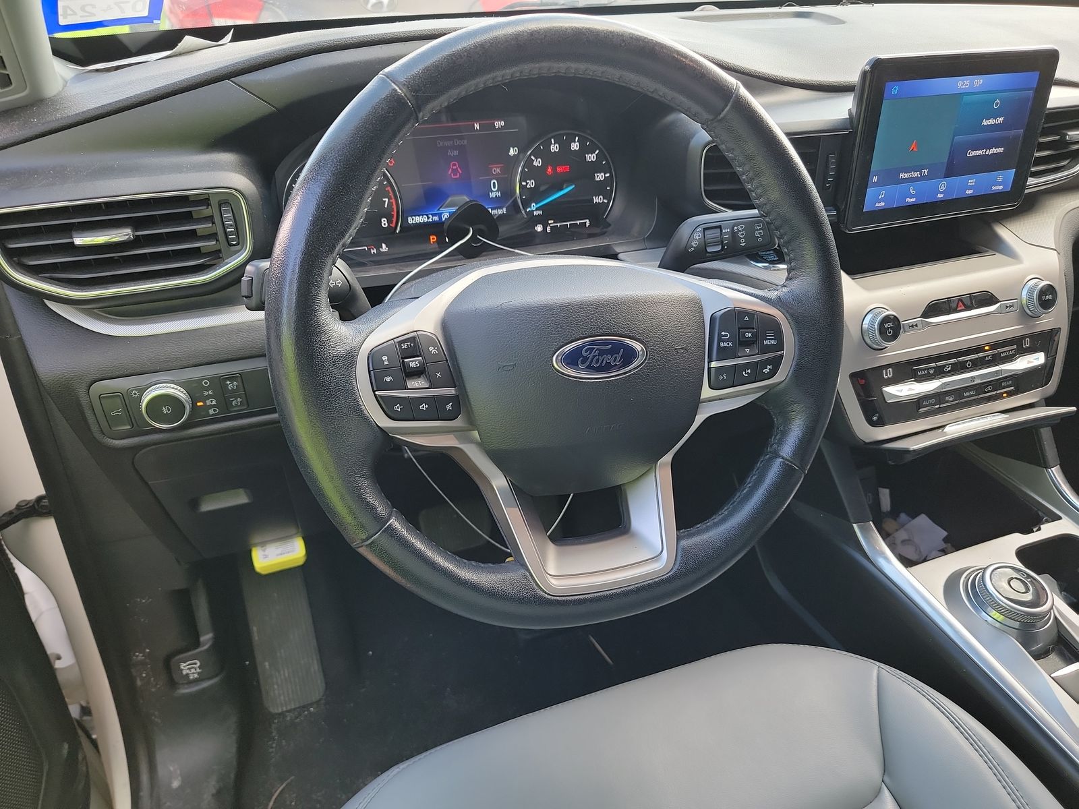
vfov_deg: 56.8
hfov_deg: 71.6
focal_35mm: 24
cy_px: 404
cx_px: 540
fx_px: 748
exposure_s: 1/59
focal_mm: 6.7
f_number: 1.8
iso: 110
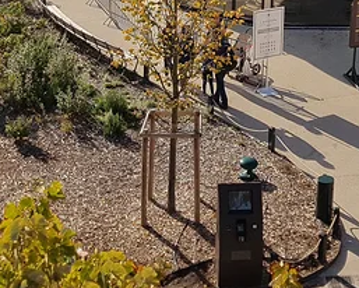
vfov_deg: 18.3
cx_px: 144
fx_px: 840
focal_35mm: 79
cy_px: -67
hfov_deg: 24.1
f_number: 1.7
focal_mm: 4.2
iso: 50
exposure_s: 1/4288
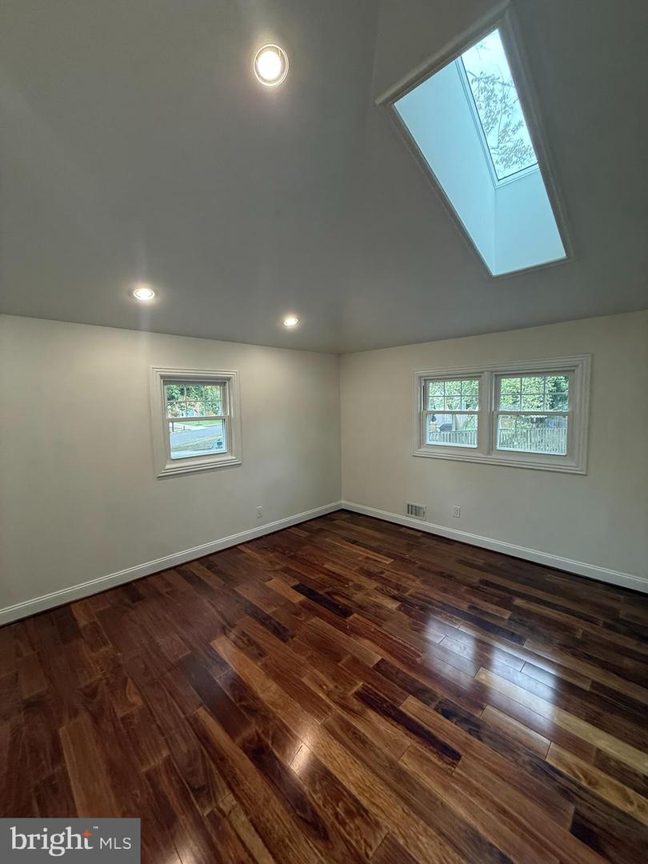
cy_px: 432
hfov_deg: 85.7
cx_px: 324
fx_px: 349
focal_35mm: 14
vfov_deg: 102.1
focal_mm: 2.22
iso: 160
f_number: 2.2
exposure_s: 1/120
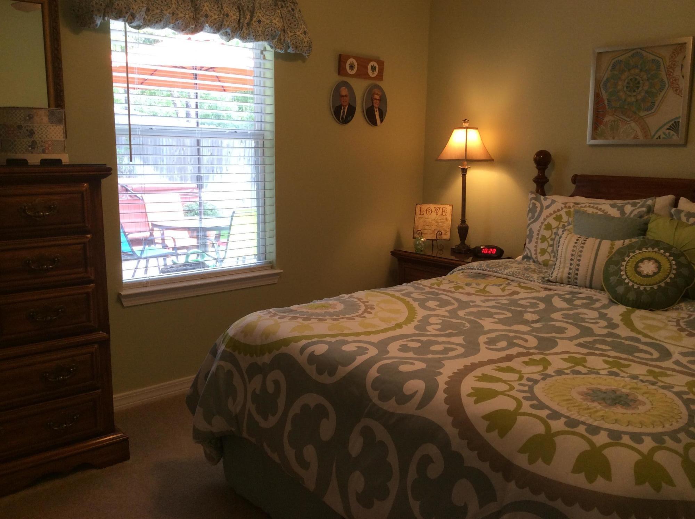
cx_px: 348
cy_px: 260
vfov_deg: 44.0
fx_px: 641
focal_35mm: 32
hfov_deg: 56.9
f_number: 2.4
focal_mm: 3.3
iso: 40
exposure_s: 1/24
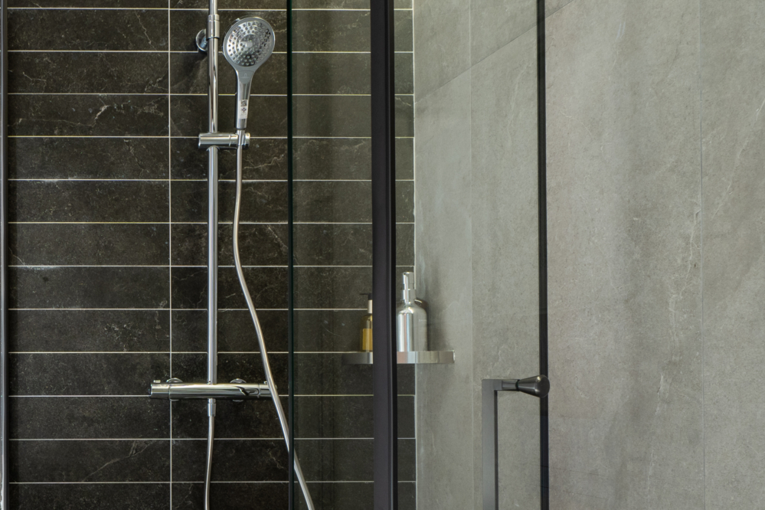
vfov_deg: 32.1
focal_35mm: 41
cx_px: -4
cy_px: 379
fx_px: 871
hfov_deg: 41.2
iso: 100
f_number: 11
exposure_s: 4
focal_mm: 16
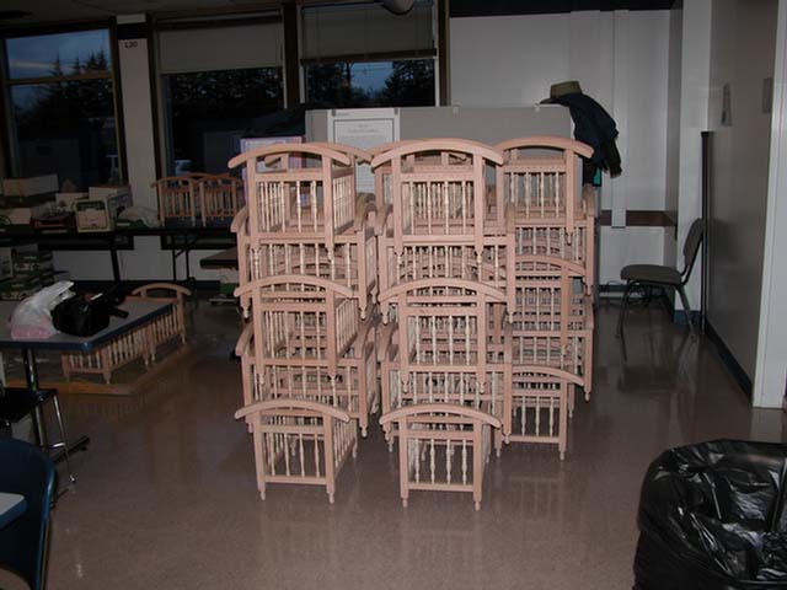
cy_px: 295
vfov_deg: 41.8
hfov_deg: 54.0
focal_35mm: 34
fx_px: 773
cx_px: 394
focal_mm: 8.9
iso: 100
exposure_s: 1/60
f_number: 2.8
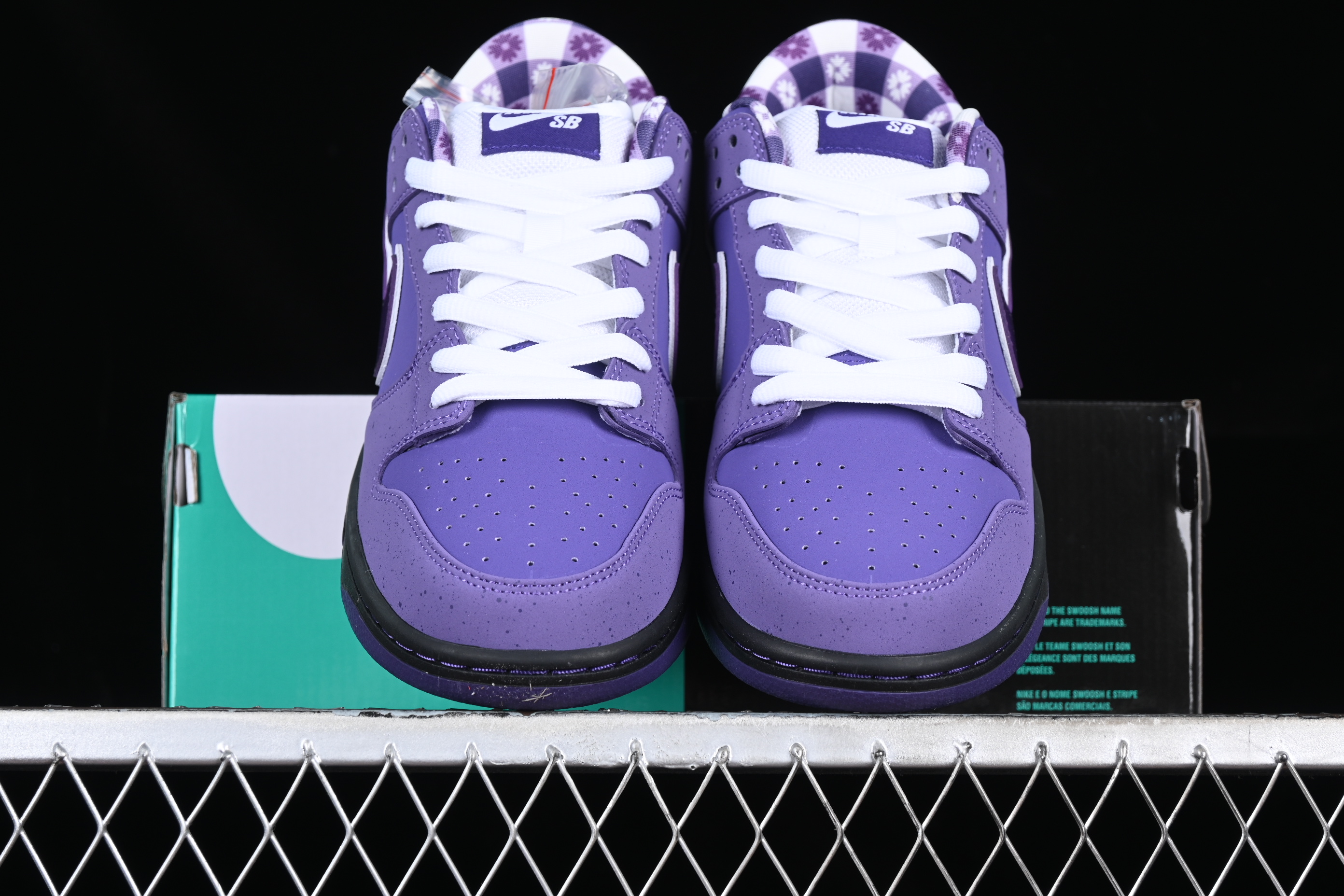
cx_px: 672
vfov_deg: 18.2
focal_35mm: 75
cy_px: 448
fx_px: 2800
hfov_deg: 27.0
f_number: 7.1
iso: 160
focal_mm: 50
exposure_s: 1/80
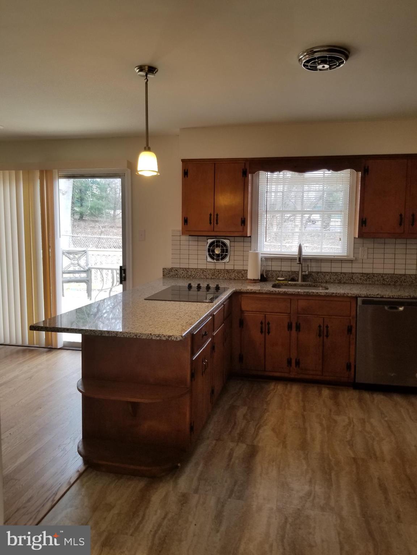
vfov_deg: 67.3
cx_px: 208
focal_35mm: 26
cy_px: 278
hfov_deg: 53.1
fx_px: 418
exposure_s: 1/141
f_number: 1.7
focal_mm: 4.25
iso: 50
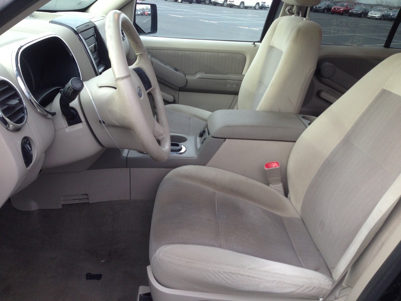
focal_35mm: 33
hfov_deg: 55.4
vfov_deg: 42.9
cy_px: 150
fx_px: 382
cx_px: 200
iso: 50
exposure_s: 1/120
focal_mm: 4.13
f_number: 2.4
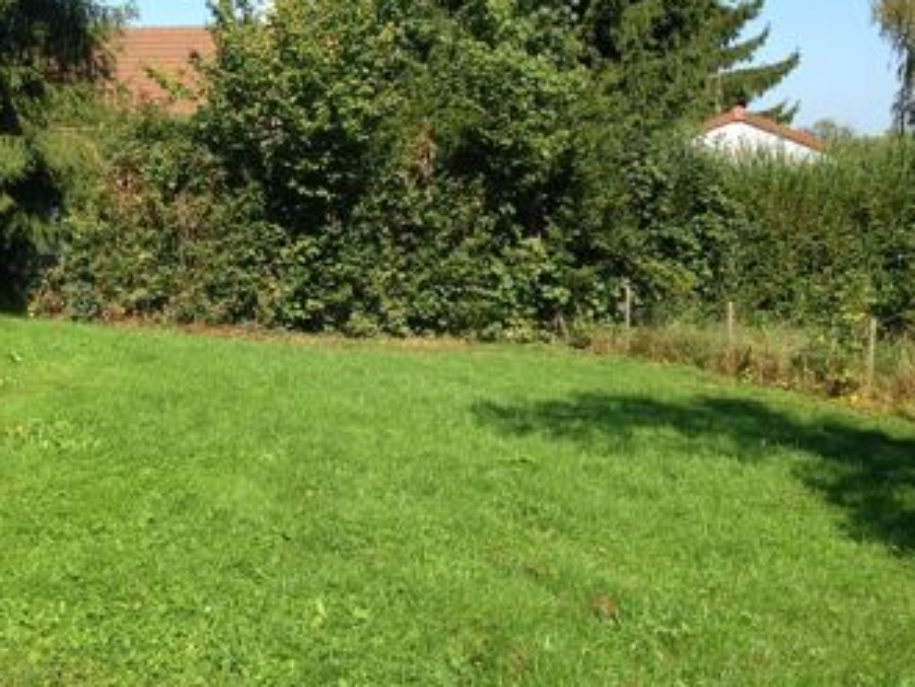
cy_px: 222
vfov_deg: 30.1
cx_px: 338
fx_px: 1270
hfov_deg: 39.3
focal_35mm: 48
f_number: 2.4
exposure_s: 1/847
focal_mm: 4.12
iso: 50
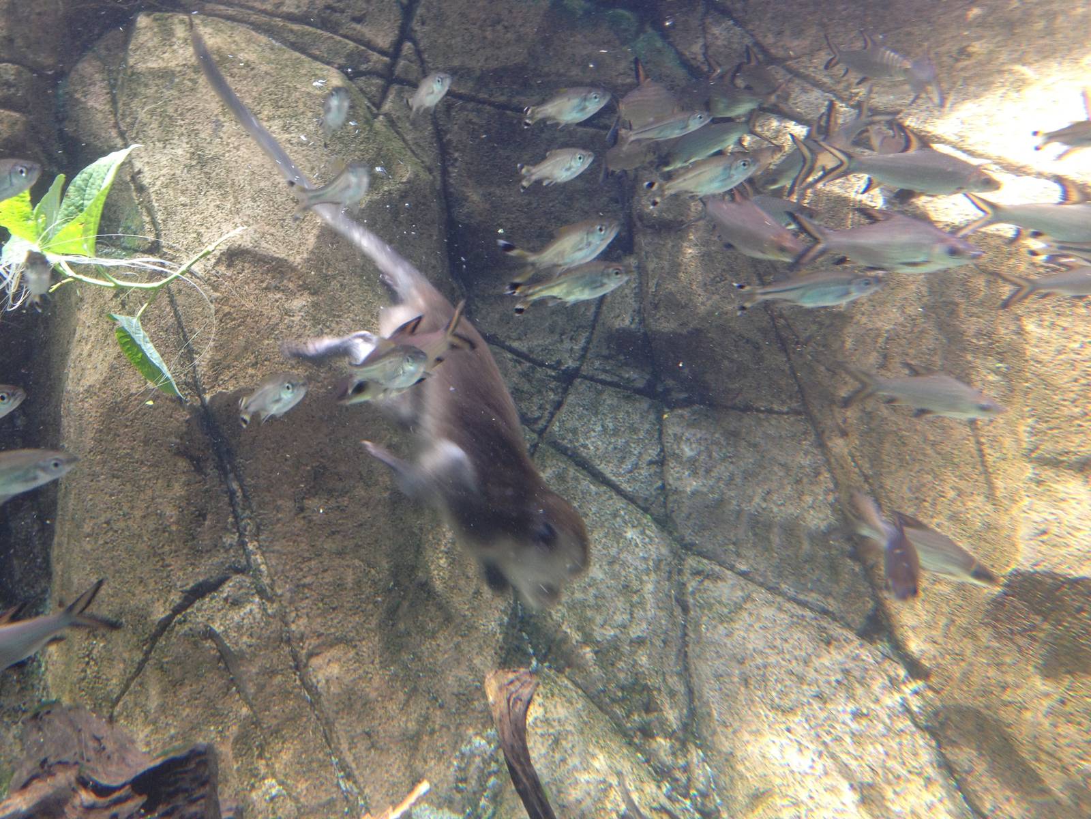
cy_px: 410
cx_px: 546
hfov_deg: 52.6
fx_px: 1103
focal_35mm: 35
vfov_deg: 40.7
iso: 80
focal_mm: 4.28
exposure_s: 1/60
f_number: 2.4
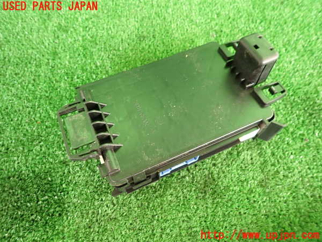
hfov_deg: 69.4
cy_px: 121
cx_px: 161
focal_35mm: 25
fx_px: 233
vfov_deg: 54.9
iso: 200
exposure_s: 1/50
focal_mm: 4.5
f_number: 2
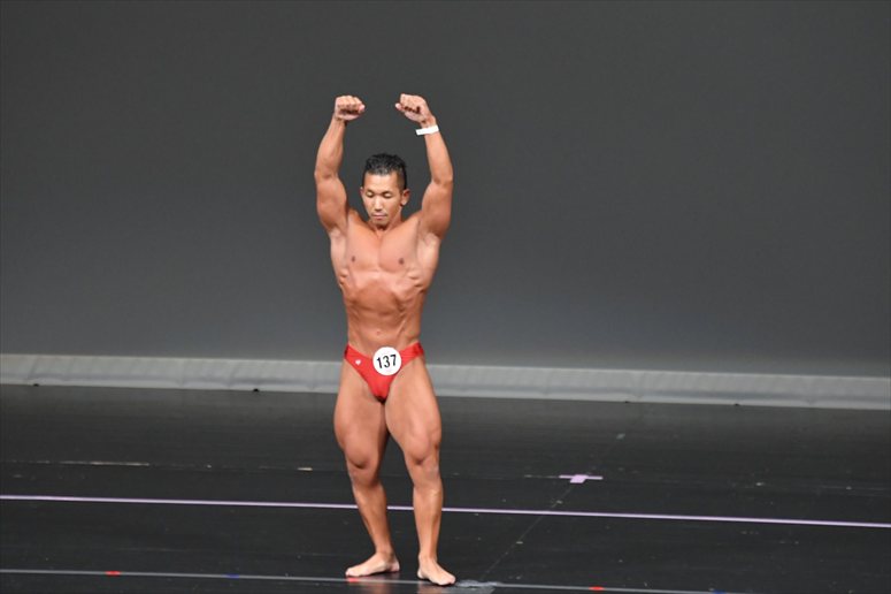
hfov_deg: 6.5
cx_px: 446
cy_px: 297
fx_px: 7793
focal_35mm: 315
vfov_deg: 4.4
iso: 4000
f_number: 5.6
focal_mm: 210
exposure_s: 1/400
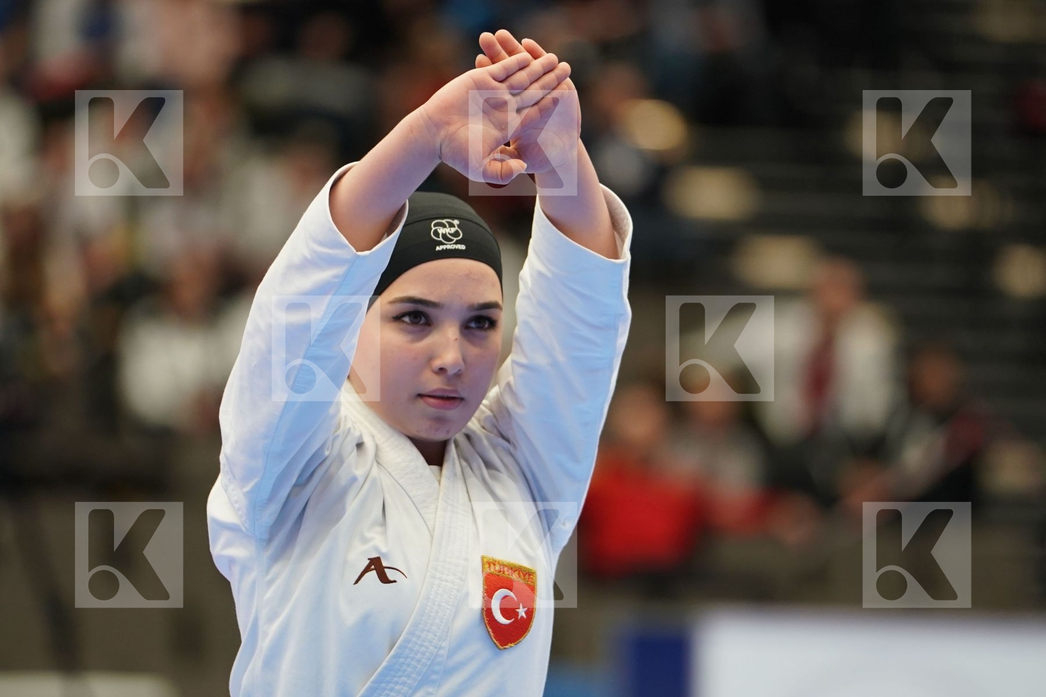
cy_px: 348
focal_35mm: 300
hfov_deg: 6.9
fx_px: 8716
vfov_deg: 4.6
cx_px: 523
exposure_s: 1/320
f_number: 2.8
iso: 1000
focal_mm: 200
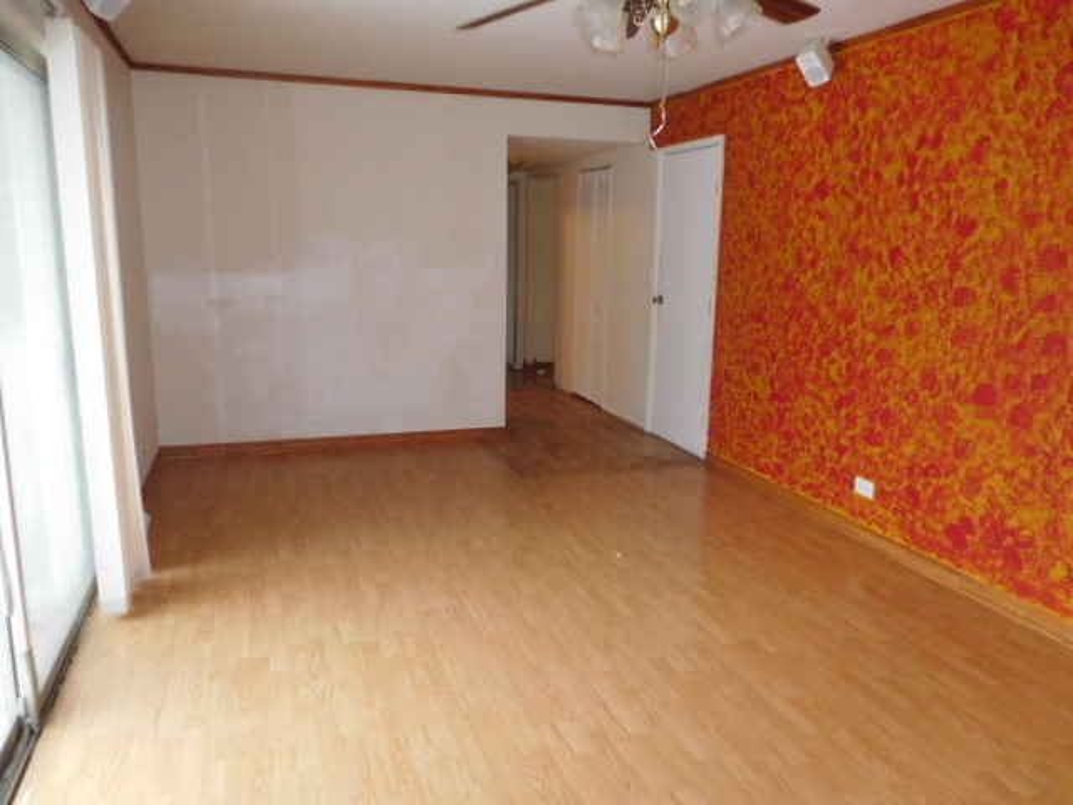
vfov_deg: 54.9
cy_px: 402
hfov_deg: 69.4
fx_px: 775
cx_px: 536
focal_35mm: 25
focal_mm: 4.5
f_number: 3.4
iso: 450
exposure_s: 1/30
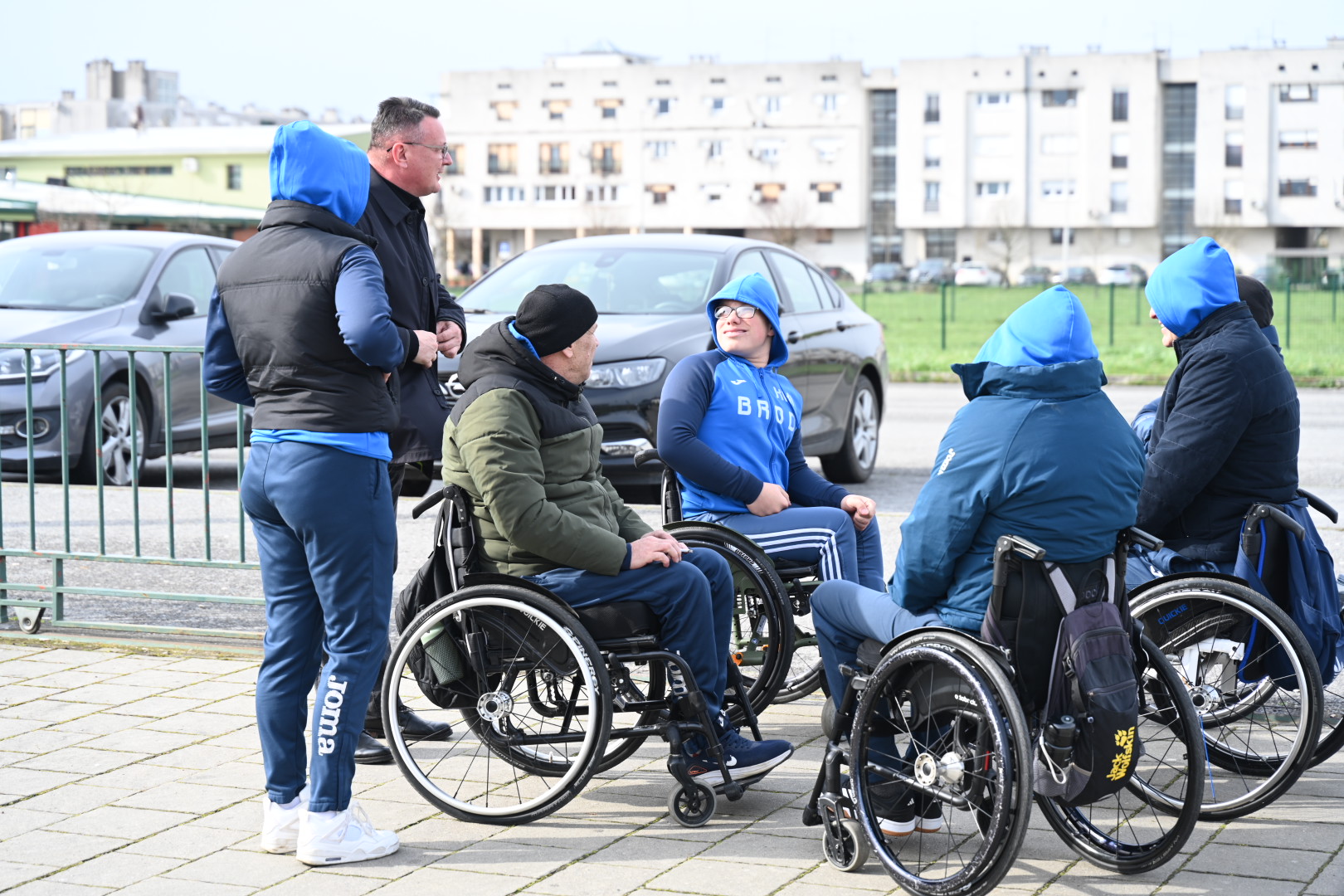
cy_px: 448
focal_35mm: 75
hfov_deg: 27.0
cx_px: 672
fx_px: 2800
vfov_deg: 18.2
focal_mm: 75
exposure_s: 1/250
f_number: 4
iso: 100
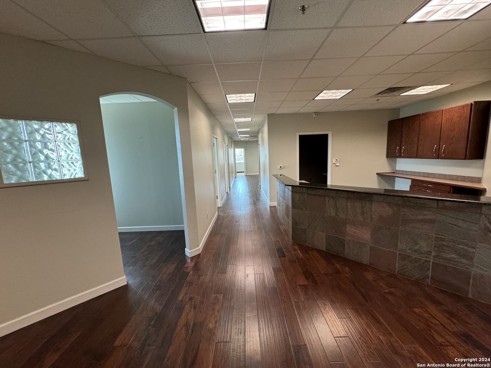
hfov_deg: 102.1
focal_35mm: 14
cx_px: 246
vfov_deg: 85.7
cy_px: 184
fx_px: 199
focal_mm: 2.22
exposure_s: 1/120
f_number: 2.2
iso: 320
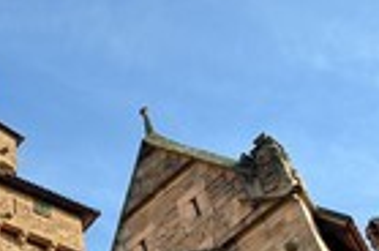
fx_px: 956
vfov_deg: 14.2
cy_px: 349
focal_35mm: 91
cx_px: -20
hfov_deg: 21.5
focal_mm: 30
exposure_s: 1/160
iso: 200
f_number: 10
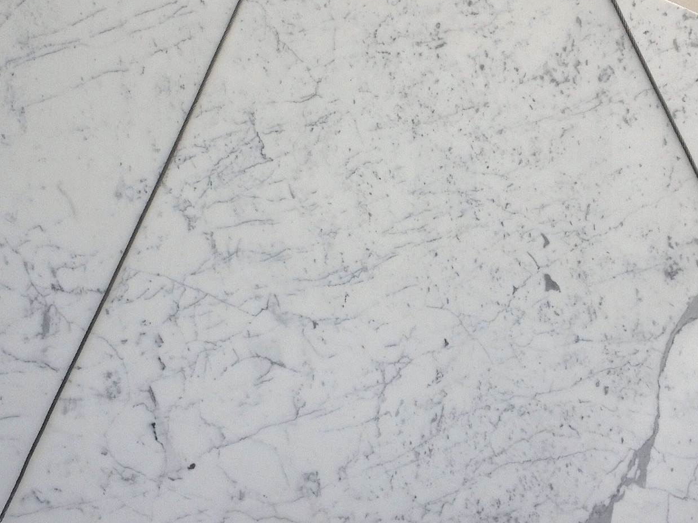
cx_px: 415
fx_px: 1170
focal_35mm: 58
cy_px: 208
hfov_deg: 33.1
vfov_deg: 25.2
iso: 64
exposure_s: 1/120
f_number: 2.4
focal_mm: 4.28
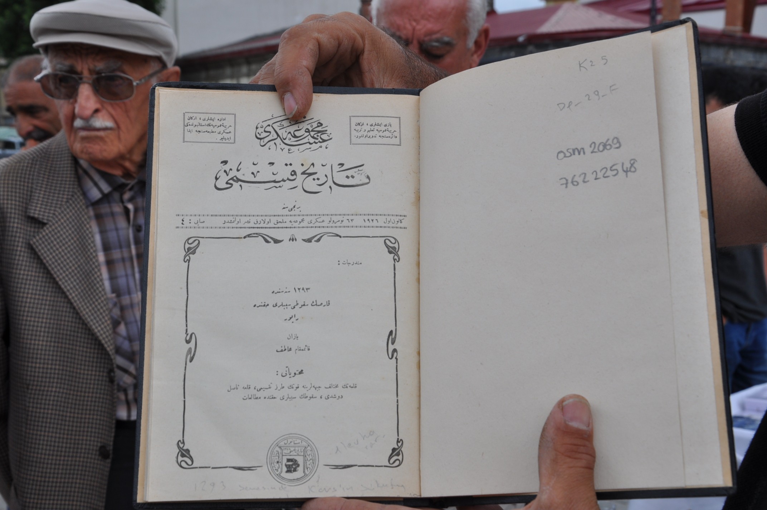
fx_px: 1277
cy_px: 255
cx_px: 384
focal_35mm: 60
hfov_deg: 33.4
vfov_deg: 22.6
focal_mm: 40
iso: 200
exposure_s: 1/160
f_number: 13
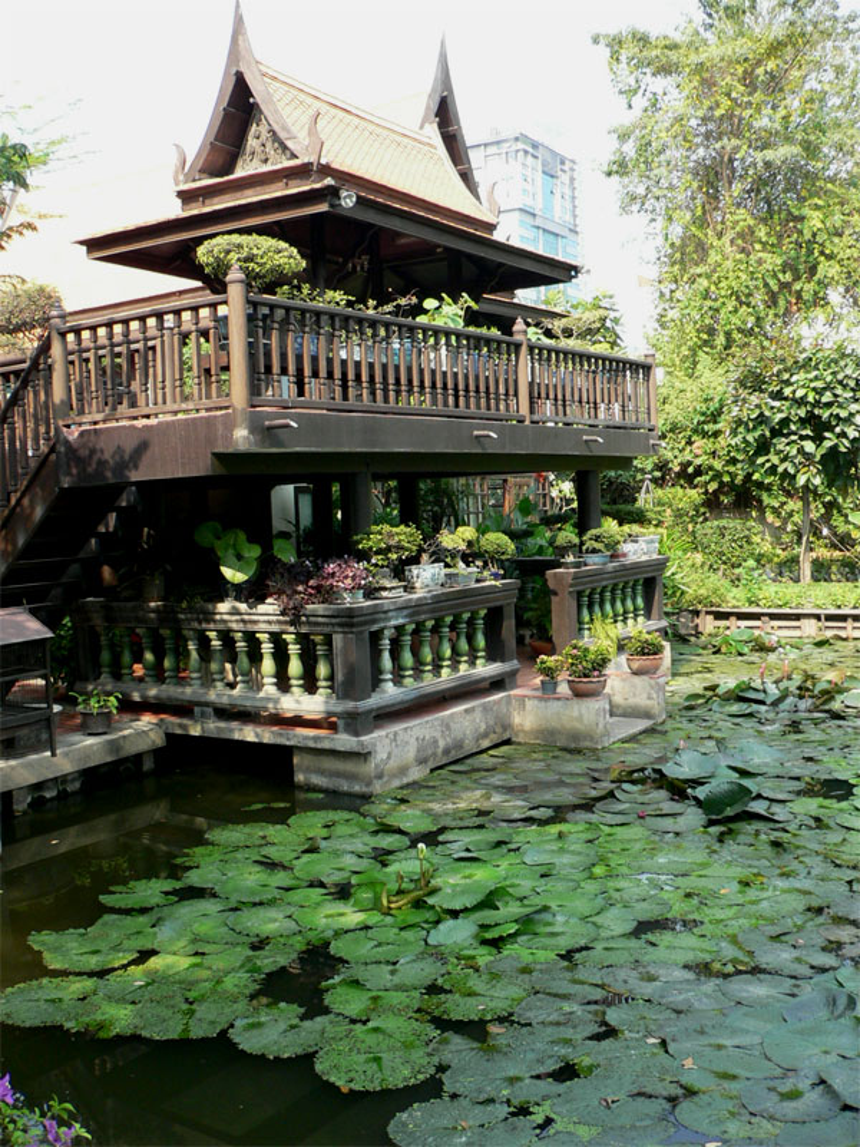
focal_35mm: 35
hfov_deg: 40.7
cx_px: 430
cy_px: 574
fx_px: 1159
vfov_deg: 52.6
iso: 100
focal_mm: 4.6
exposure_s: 1/125
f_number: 4
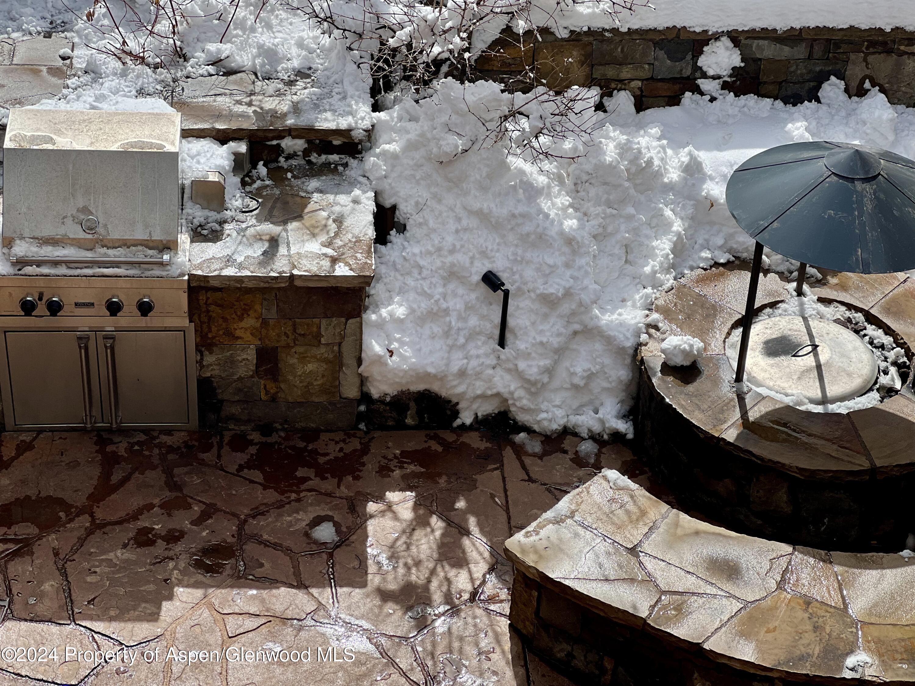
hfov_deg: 25.3
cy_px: 343
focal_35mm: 77
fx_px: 2035
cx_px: 458
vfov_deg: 19.1
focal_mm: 9
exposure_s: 1/881
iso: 32
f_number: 2.8
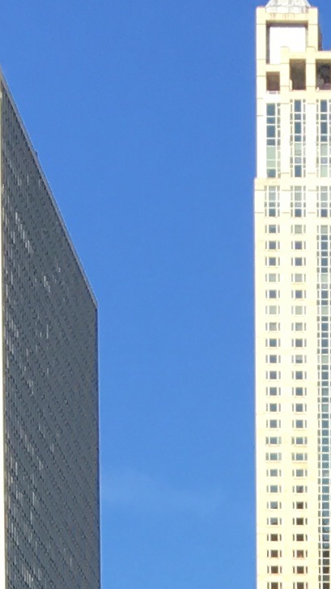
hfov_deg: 6.8
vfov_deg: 10.2
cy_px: 1528
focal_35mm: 175
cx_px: 577
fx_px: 2733
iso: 25
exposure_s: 1/836
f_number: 2.2
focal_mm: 4.15
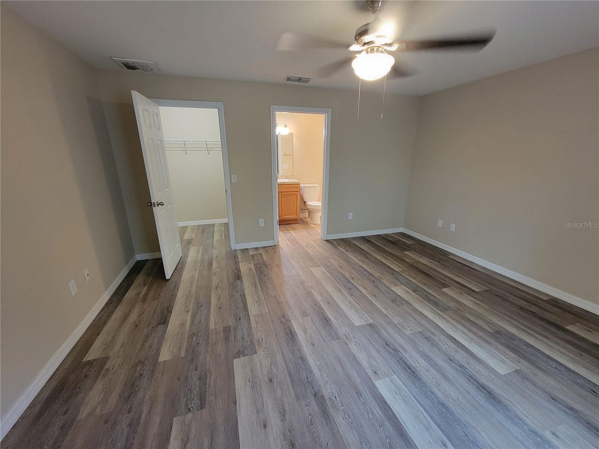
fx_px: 225
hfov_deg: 106.2
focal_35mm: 13
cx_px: 300
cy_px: 224
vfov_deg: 89.9
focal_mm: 2.2
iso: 320
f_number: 2.2
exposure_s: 1/30
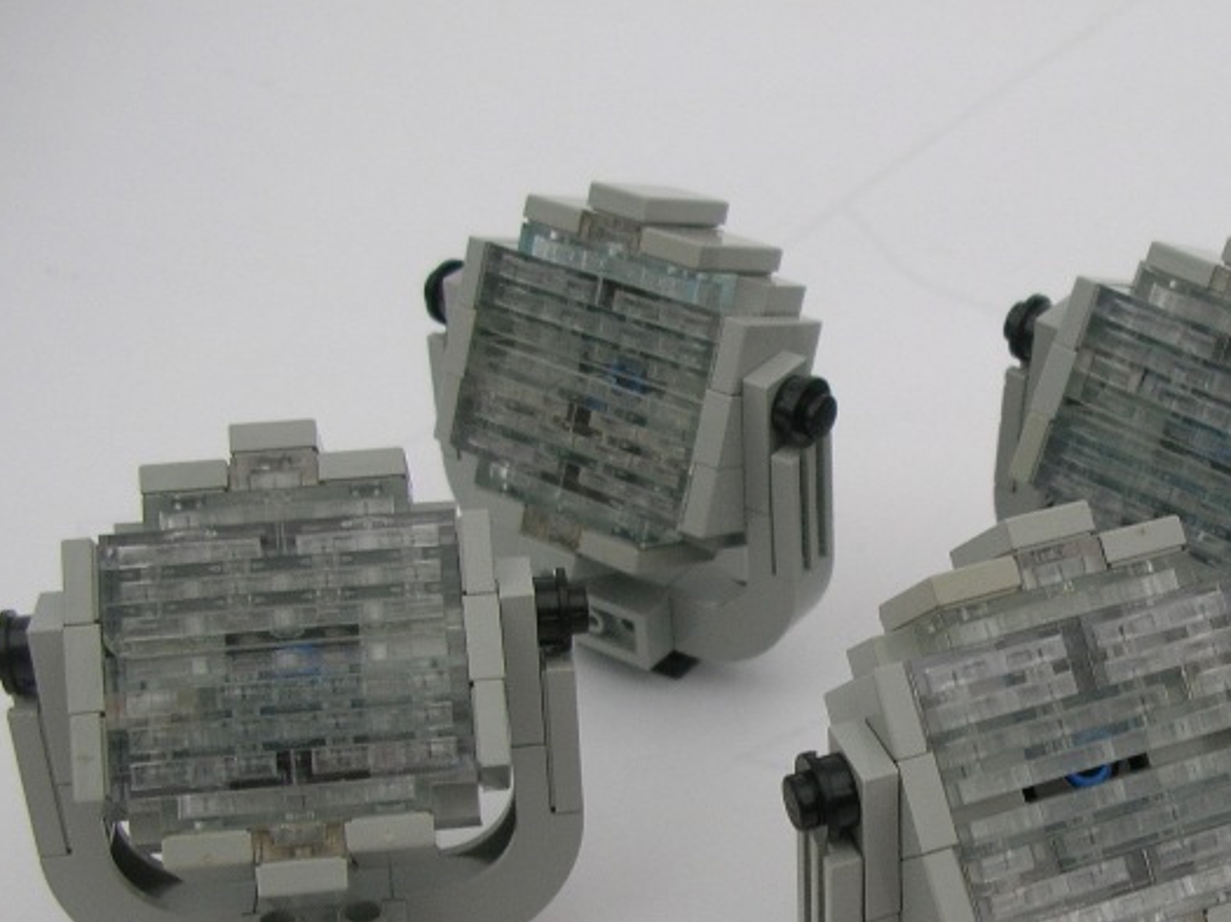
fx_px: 2168
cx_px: 1047
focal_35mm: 61
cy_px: 764
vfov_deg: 23.6
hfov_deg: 30.6
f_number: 2.8
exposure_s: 1/15.2
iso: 50
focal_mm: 5.8
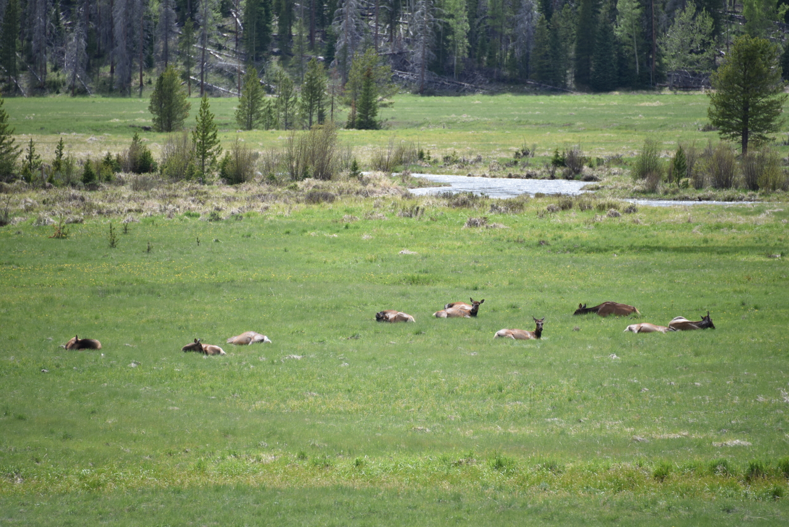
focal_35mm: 300
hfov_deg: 6.9
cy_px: 264
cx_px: 394
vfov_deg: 4.6
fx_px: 6576
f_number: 5.6
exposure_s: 1/640
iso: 220
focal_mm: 300
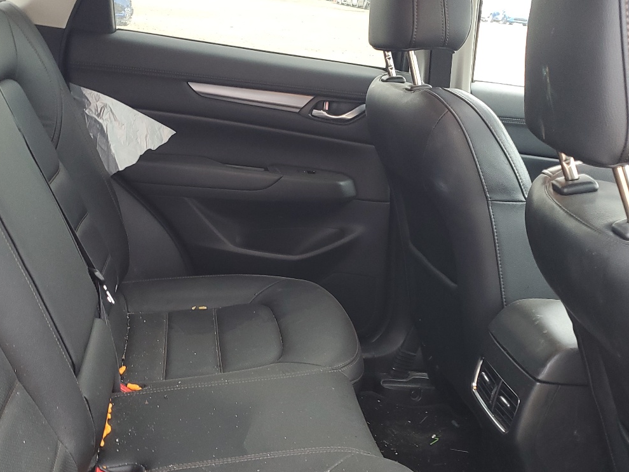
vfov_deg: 34.3
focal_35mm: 42
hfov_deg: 44.7
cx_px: 290
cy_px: 259
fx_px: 763
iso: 74
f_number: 1.5
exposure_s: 1/50
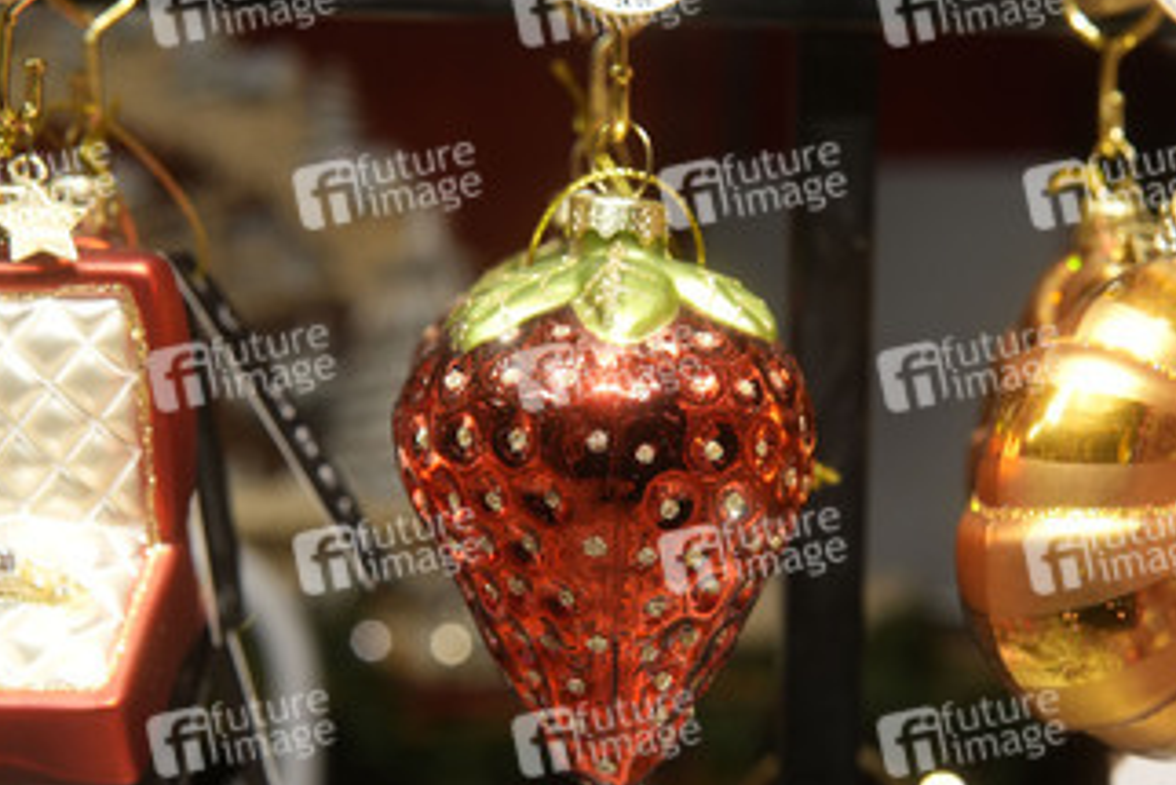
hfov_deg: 31.8
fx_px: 2059
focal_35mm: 63
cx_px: 656
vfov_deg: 21.6
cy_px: 460
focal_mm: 30
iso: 640
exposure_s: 1/60
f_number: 4.5
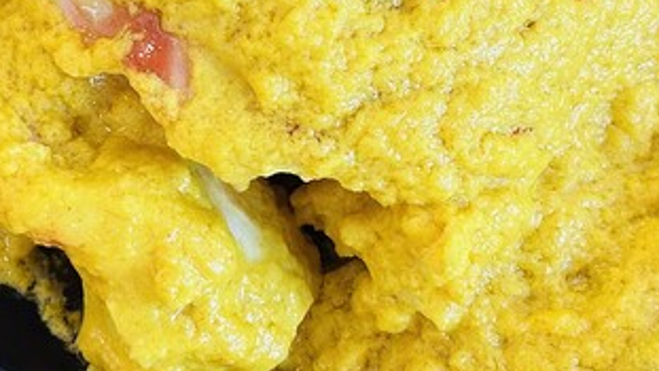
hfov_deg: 15.0
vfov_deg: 8.5
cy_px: 39
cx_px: 301
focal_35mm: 143
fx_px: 2499
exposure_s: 1/60
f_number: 1.78
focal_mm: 6.86
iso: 250
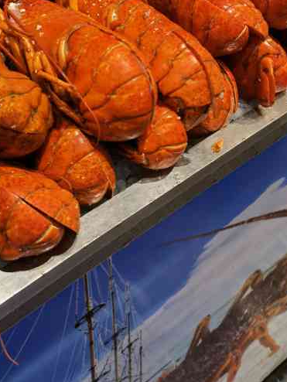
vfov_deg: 35.5
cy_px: 45
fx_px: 563
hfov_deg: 28.4
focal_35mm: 51
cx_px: 98
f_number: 1.9
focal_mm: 6.67
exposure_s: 1/100
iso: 100
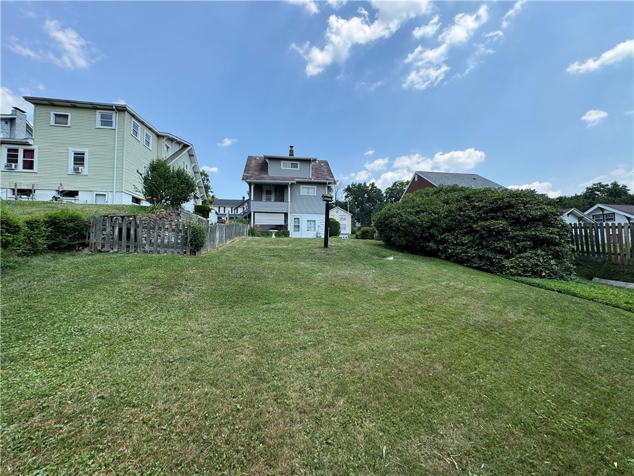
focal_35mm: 14
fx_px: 256
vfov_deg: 85.7
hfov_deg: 102.1
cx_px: 317
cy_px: 238
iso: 40
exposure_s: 1/956
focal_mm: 2.22
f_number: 2.2
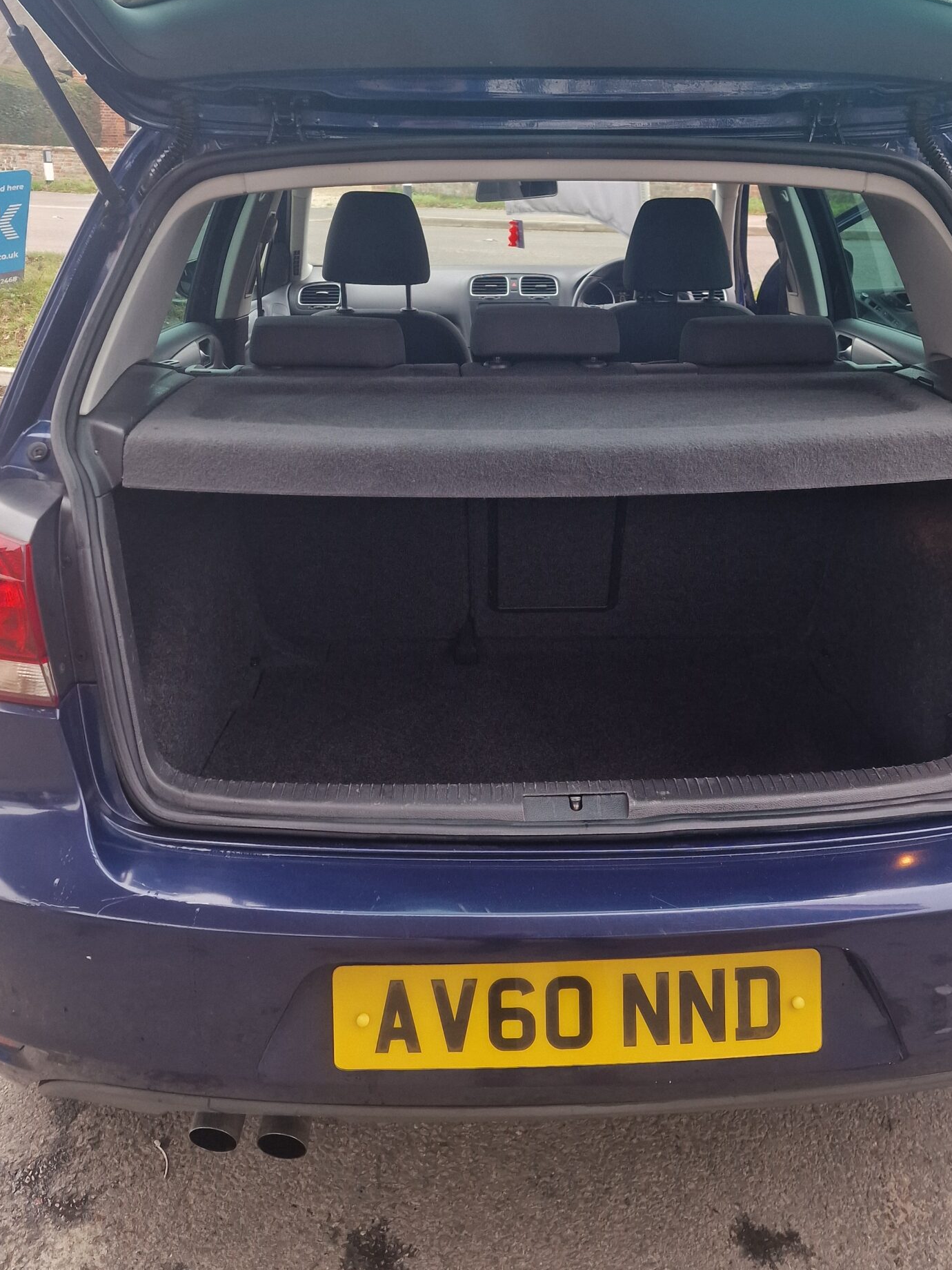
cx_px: 546
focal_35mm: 32
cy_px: 522
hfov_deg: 44.0
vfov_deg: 56.5
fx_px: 1173
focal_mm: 6.4
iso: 125
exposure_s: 1/180
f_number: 1.8
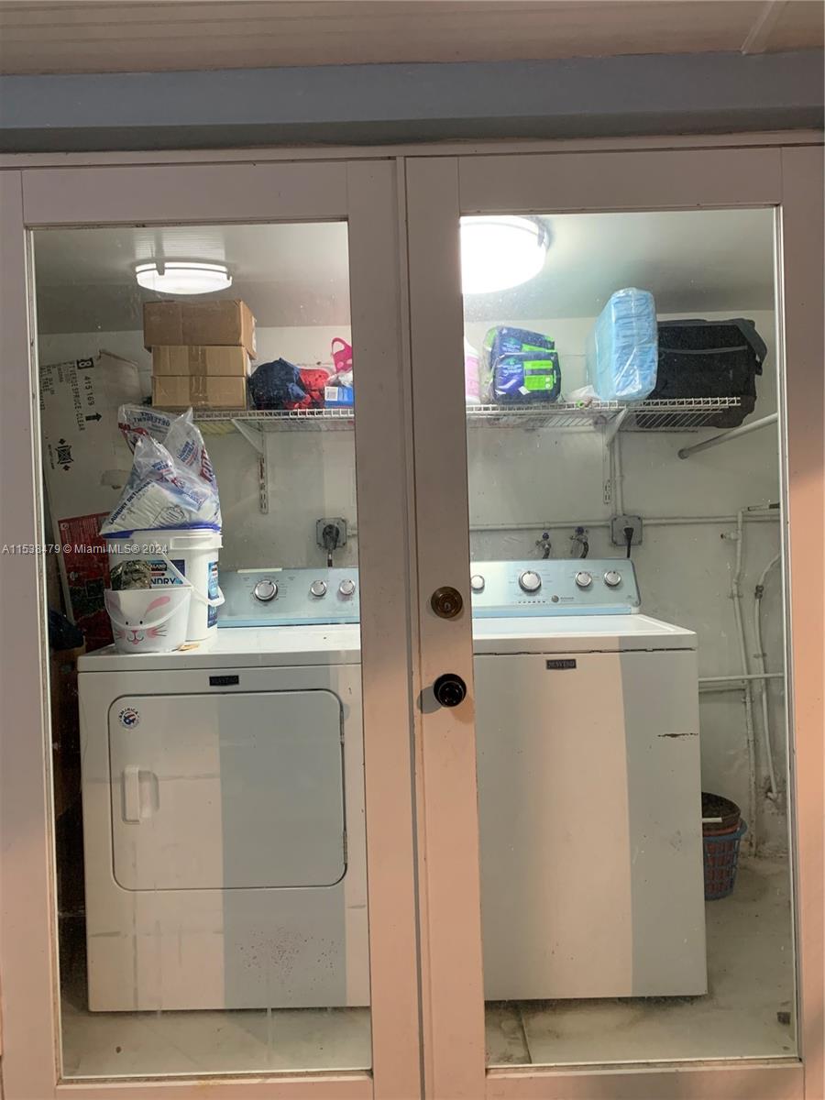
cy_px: 550
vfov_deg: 67.3
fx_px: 826
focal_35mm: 26
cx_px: 412
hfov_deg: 53.1
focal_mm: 4.25
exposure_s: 1/60
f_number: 1.8
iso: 320
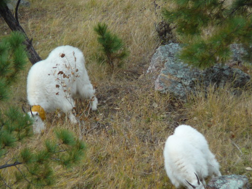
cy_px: 99
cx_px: 130
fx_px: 2881
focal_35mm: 396
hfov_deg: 5.0
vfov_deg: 3.8
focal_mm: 52
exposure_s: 1/160
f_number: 4.2
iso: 80
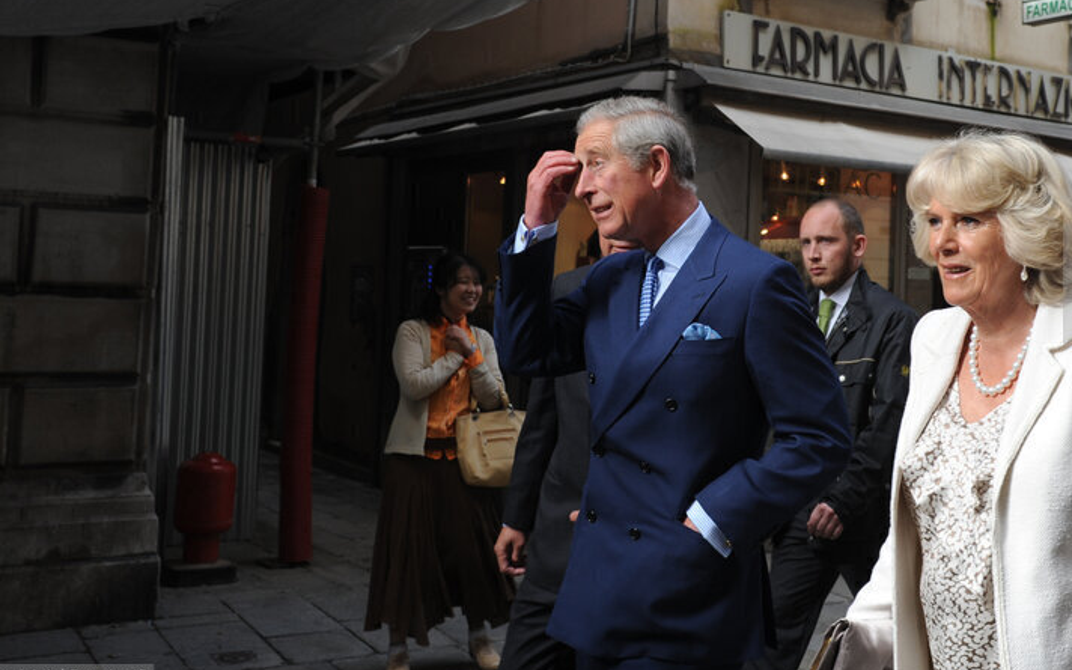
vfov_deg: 26.6
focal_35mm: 48
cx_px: 730
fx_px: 1402
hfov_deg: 41.2
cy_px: 196
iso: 400
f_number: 5.6
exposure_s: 1/250
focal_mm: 31
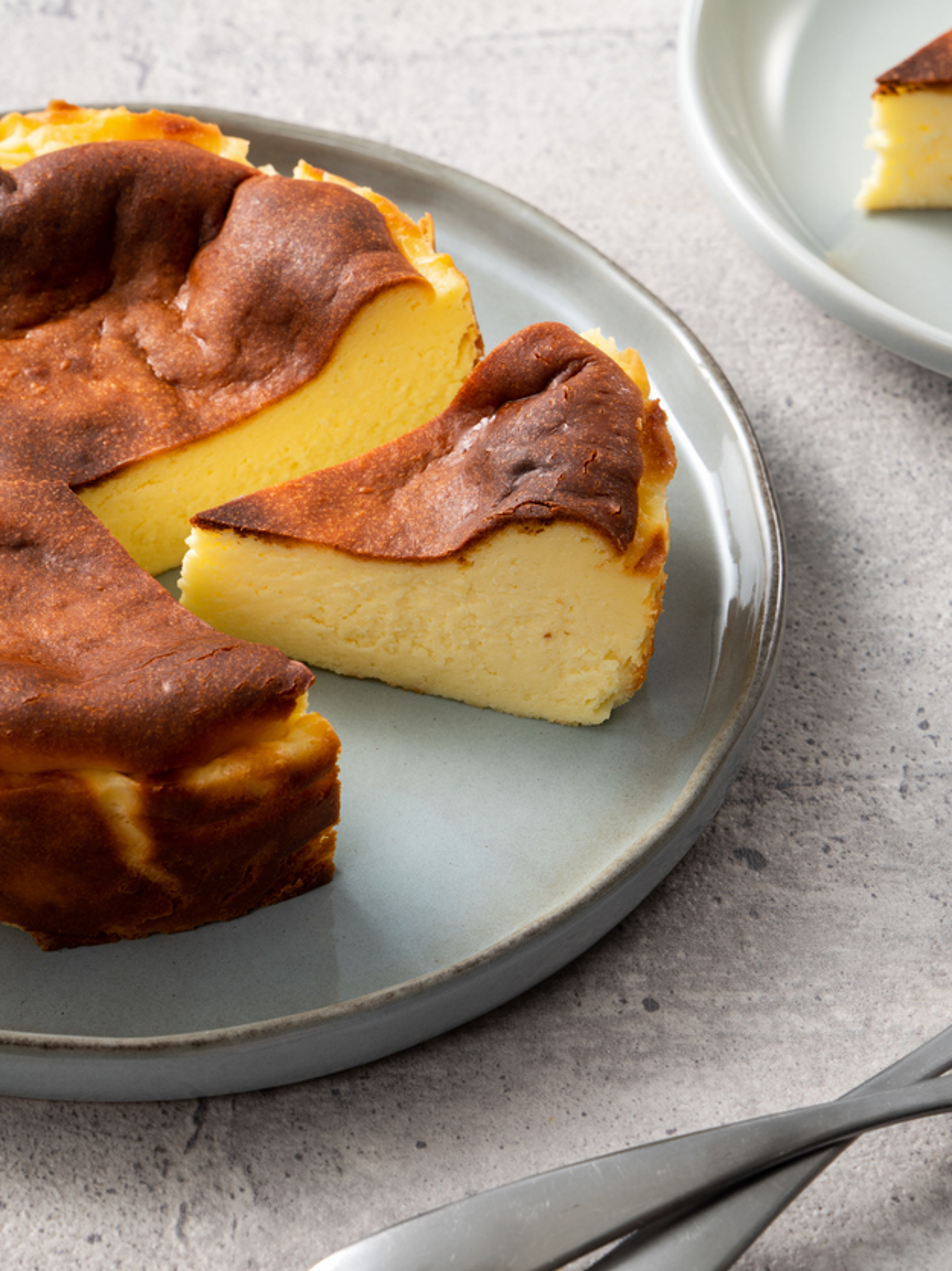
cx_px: 238
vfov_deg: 8.8
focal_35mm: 224
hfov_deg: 6.6
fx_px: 8218
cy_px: 636
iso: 100
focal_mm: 155
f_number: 13
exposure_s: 1/125
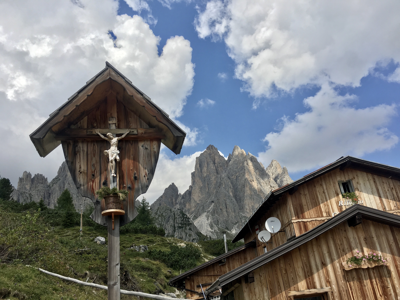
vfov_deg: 48.2
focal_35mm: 29
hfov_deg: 61.7
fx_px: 335
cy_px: 150
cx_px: 200
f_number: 2.2
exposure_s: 1/1748
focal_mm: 4.15
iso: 25
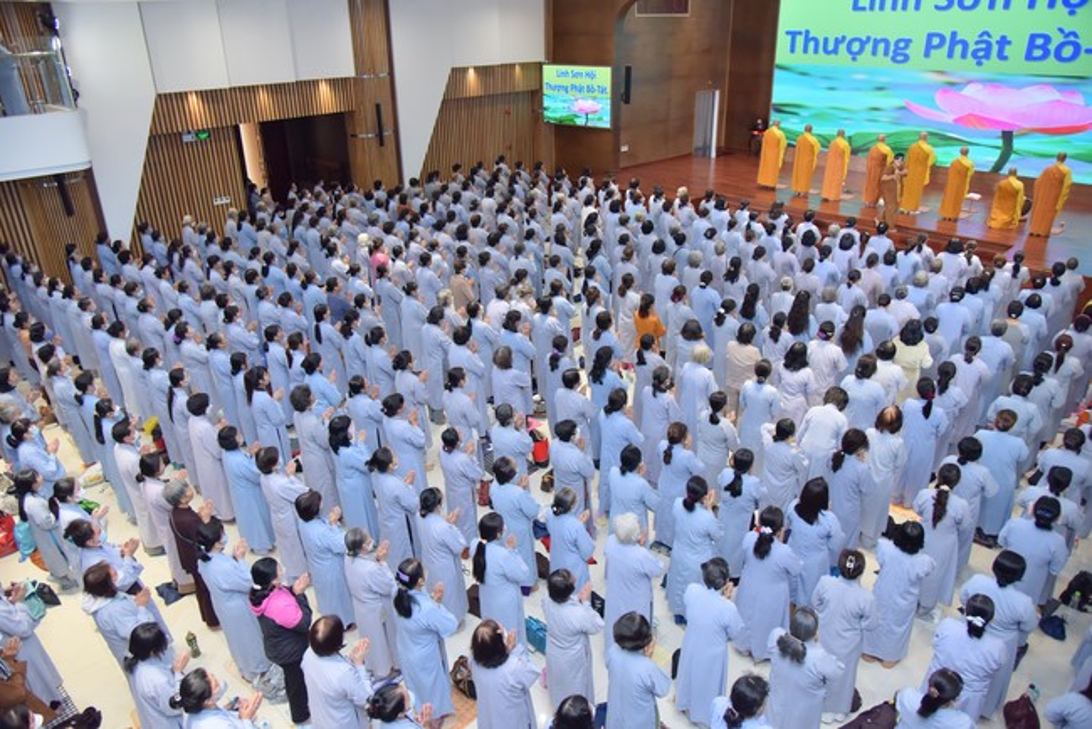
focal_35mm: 24
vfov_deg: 53.2
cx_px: 546
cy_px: 364
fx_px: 728
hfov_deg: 73.7
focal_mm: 24
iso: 1000
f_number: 4.5
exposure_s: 1/160
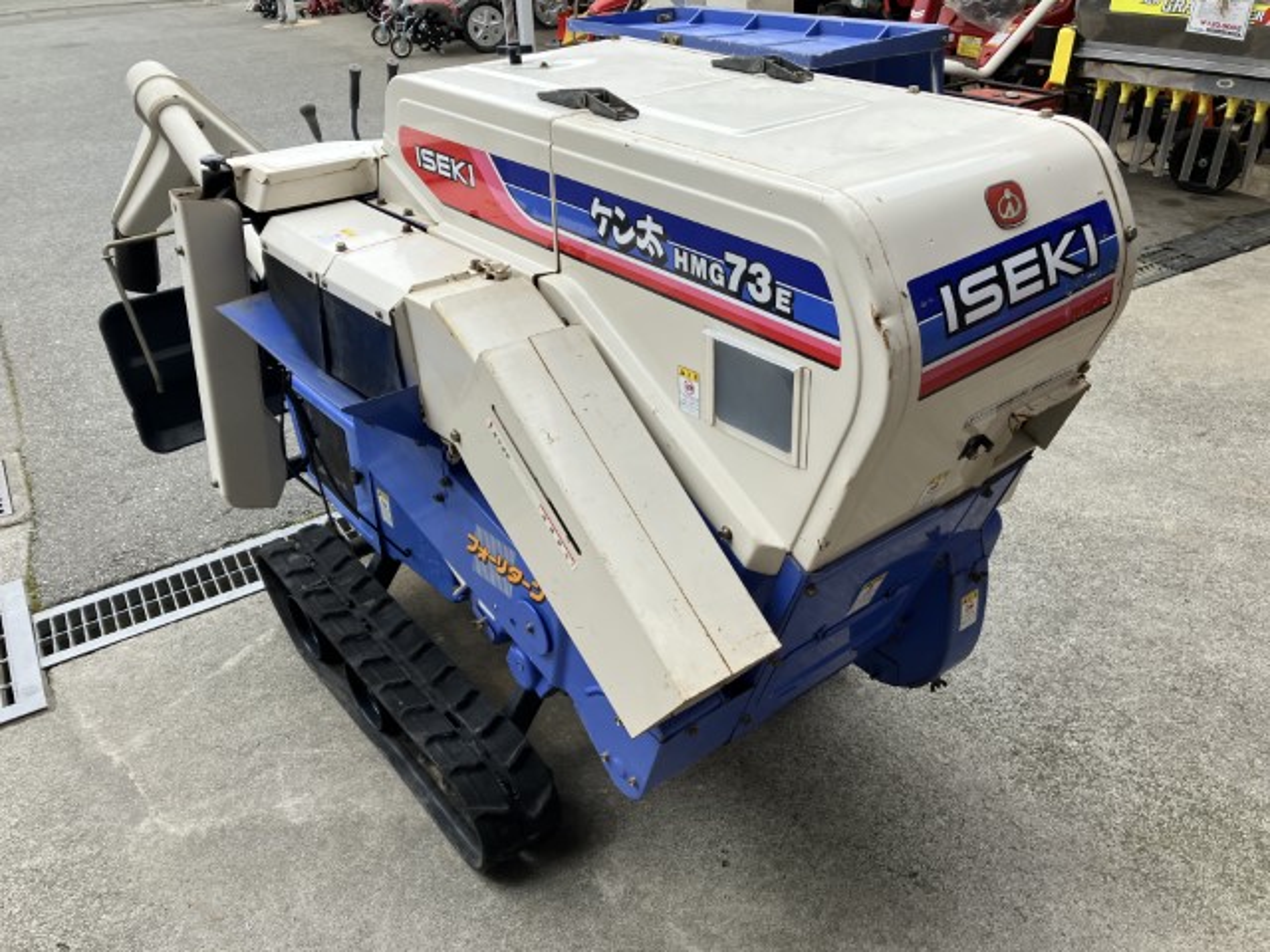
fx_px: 1027
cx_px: 635
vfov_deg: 49.7
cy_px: 476
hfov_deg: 63.4
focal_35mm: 28
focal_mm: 3.99
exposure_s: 1/704
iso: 32
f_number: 1.8
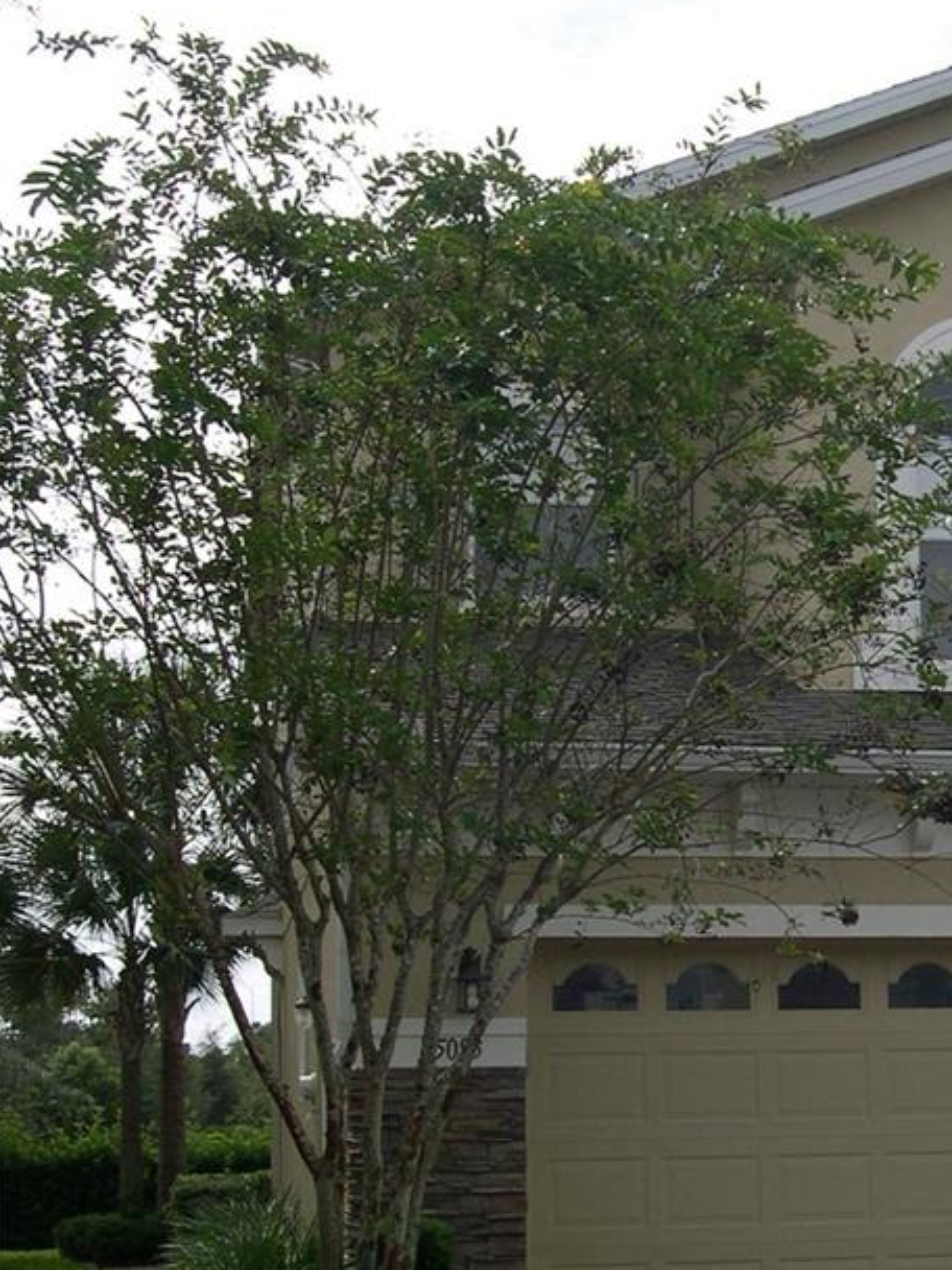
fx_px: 2750
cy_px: 760
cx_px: 933
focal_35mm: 75
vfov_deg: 25.9
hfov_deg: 19.1
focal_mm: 8
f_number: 7.6
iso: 100
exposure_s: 1/177
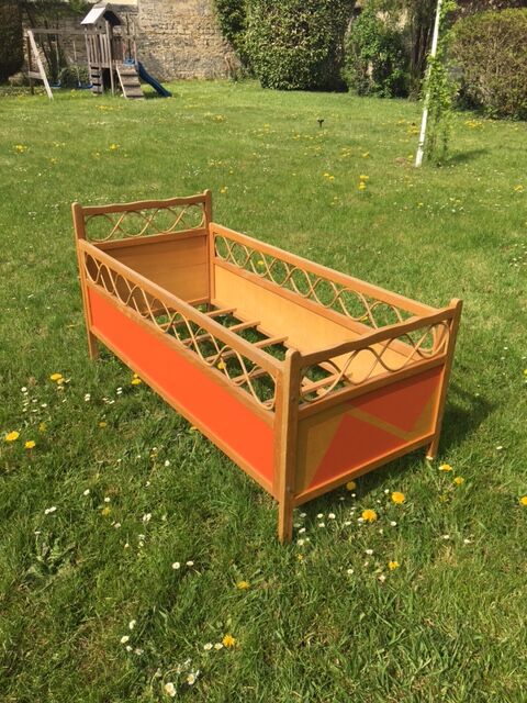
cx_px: 264
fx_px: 589
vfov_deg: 61.7
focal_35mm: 29
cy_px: 352
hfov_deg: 48.2
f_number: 2.2
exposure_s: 1/754
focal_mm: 4.15
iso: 25
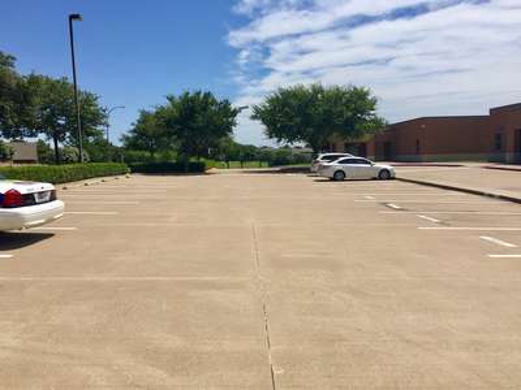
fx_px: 436
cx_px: 260
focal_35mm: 29
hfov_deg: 61.7
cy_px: 195
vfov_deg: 48.2
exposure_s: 1/3344
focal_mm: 4.15
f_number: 2.2
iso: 25
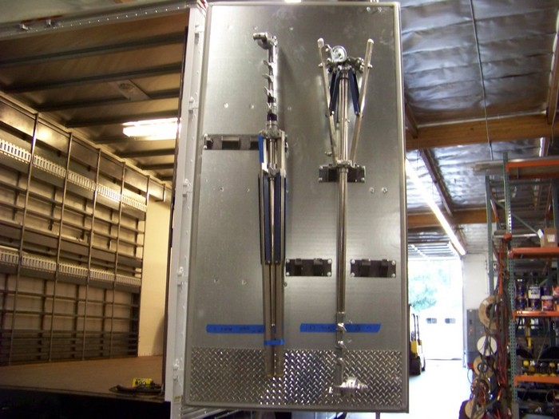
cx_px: 280
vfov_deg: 39.7
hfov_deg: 51.4
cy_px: 210
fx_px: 581
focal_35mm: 36
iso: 301
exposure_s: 1/30
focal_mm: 5.85
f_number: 2.8
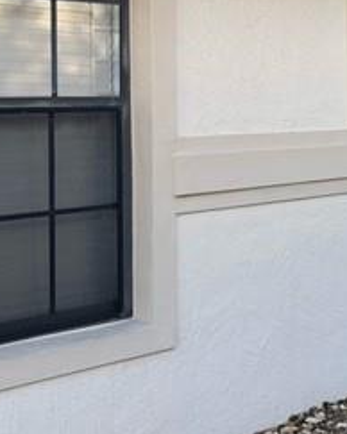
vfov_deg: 26.2
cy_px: 120
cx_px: 401
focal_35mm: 72
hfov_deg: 20.1
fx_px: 925
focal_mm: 3.99
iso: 20
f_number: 1.8
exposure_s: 1/226
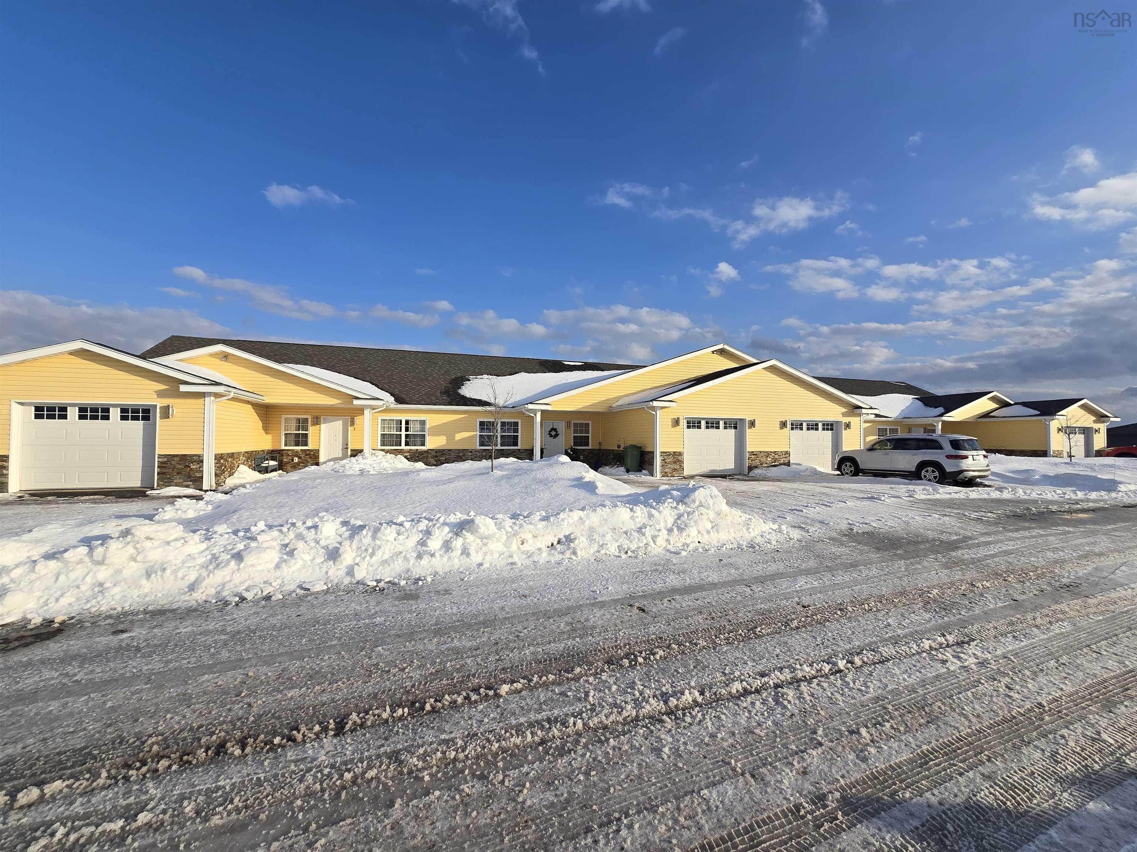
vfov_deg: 89.9
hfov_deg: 106.2
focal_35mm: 13
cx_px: 568
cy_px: 426
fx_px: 427
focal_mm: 2.2
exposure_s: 1/2715
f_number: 2.2
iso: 50
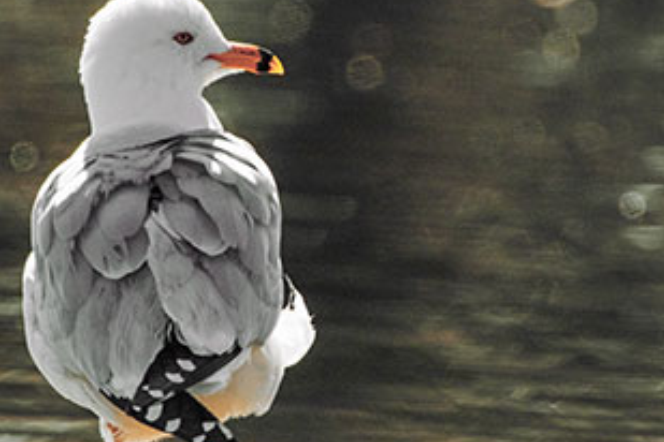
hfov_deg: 1.1
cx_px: 277
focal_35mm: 1943
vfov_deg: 0.7
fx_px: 35835
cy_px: 224
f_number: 13
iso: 1250
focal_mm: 1200
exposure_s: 1/2500
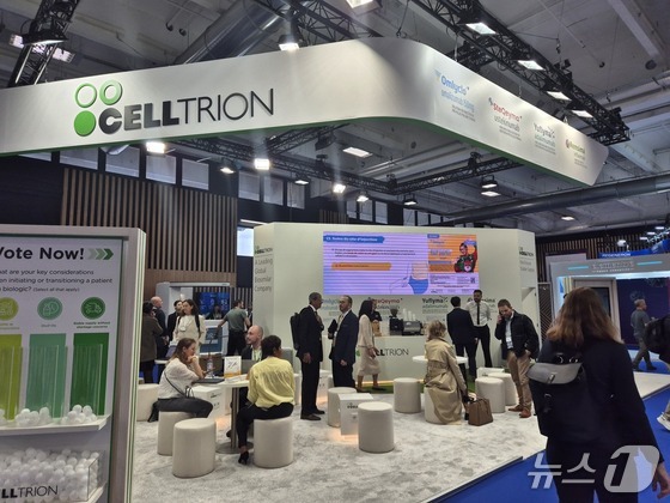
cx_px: 335
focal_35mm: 23
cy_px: 252
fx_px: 445
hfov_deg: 73.9
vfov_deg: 58.9
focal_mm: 5.4
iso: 25
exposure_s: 1/250
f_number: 1.8
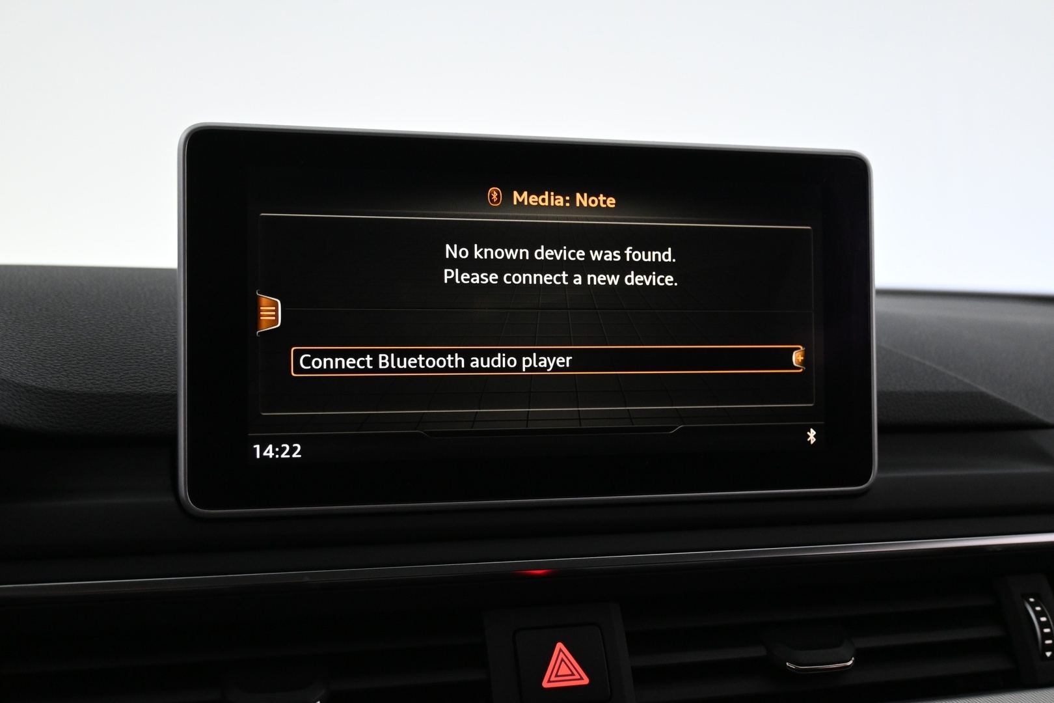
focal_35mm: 40
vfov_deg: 33.6
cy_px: 352
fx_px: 1164
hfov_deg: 48.7
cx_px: 527
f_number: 4.5
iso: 2000
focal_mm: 26.5
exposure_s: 1/40
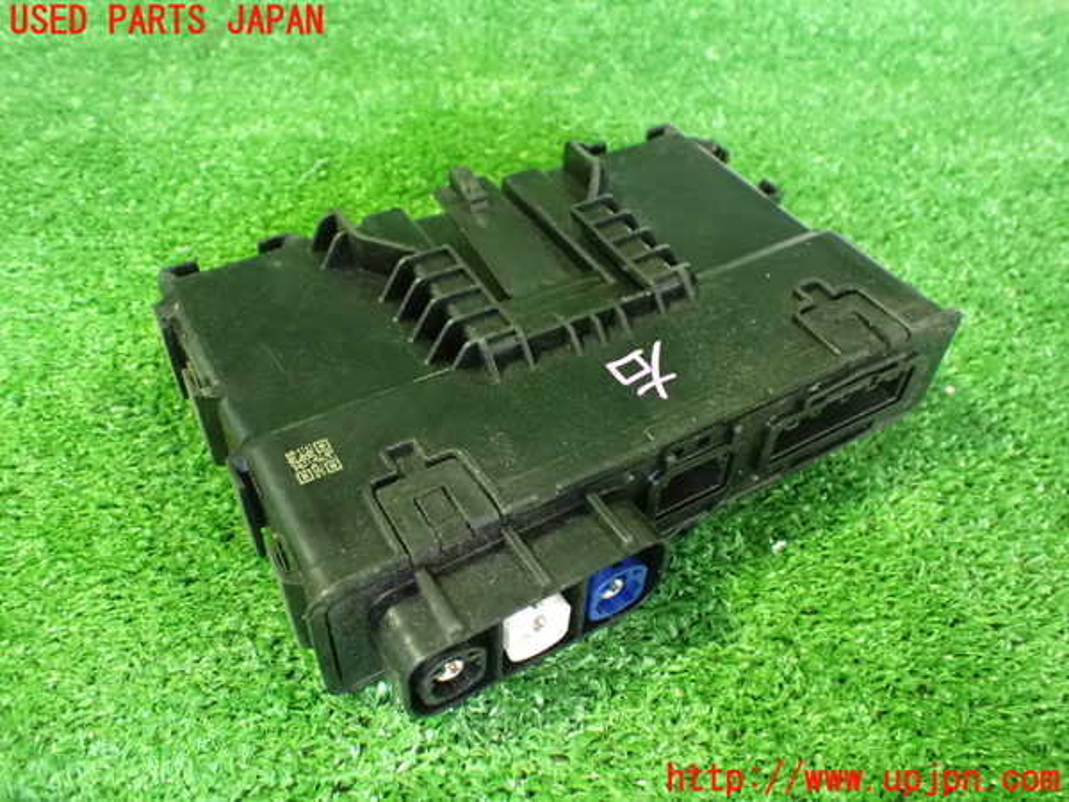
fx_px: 926
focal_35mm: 30
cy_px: 401
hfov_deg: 60.0
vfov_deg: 46.8
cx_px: 534
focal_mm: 5.4
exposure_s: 1/20
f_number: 2.3
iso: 1600
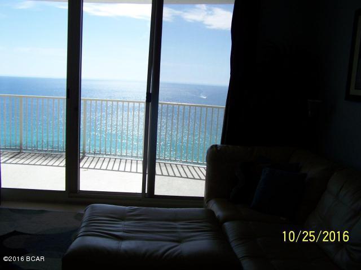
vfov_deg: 37.7
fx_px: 396
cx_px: 180
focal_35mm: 38
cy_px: 135
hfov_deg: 49.0
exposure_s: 1/500
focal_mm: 6.3
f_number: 2.8
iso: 64
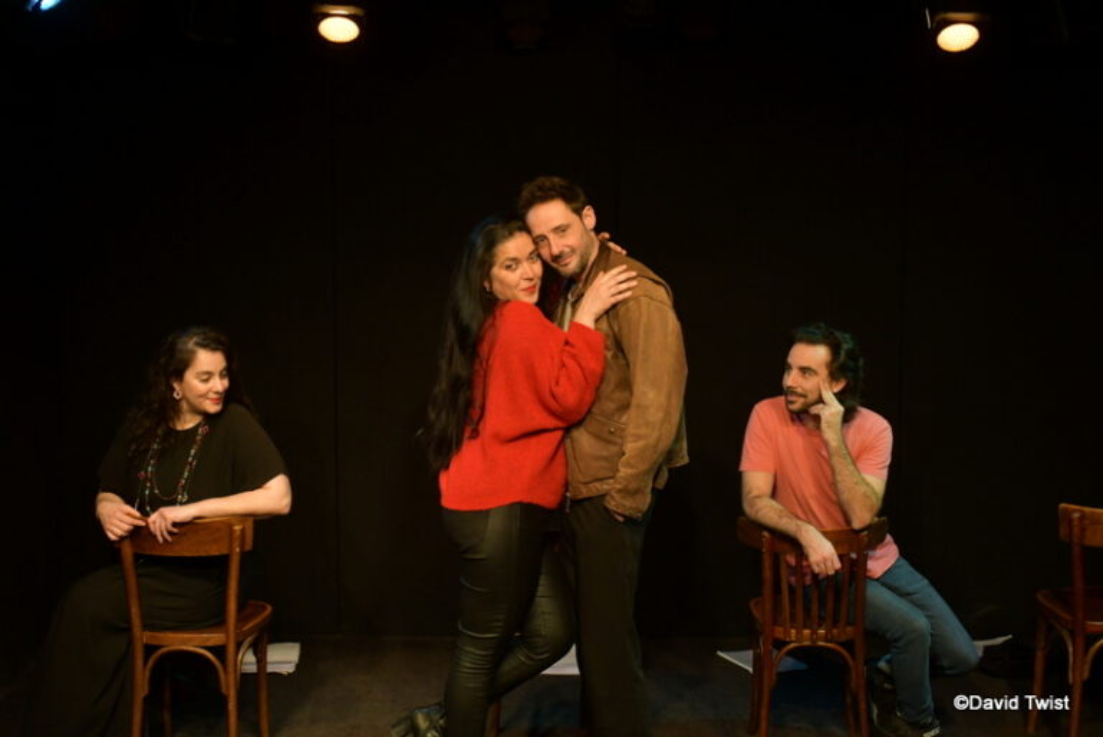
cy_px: 368
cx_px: 552
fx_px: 1839
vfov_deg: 22.7
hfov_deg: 33.4
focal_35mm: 60
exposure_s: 1/125
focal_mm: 40
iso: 1250
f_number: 4.5
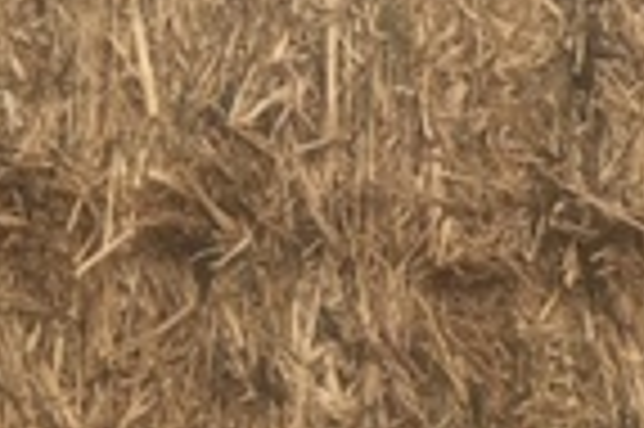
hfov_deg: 15.2
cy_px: -72
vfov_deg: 10.0
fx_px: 2412
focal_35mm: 135
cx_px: 320
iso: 25
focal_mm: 4.15
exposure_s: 1/356
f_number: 2.2
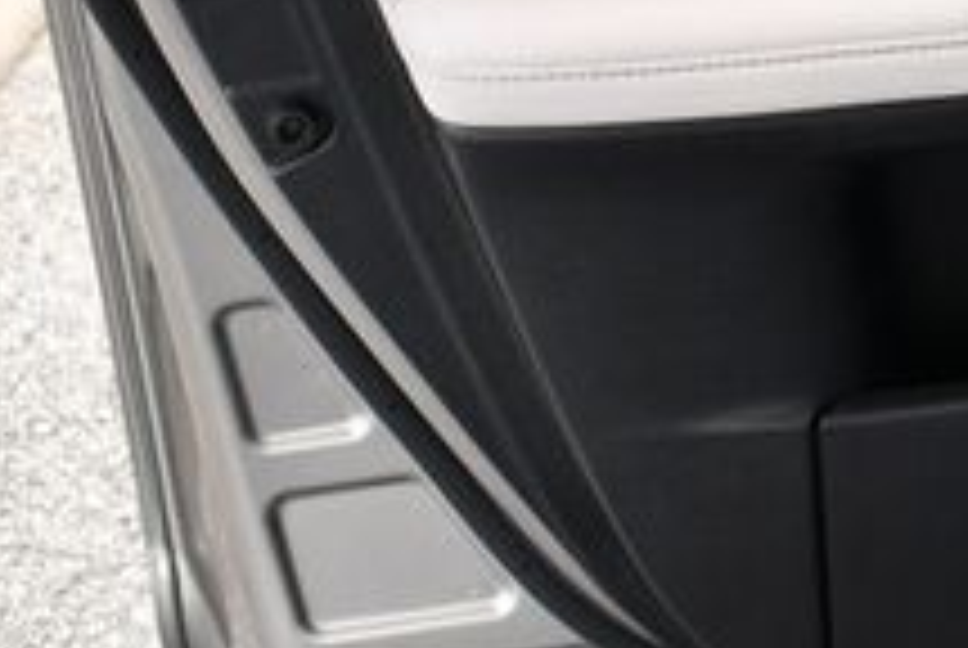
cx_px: 1270
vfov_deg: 12.5
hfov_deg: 17.8
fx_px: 2881
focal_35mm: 107
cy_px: -144
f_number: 4
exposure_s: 1/250
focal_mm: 18
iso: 400
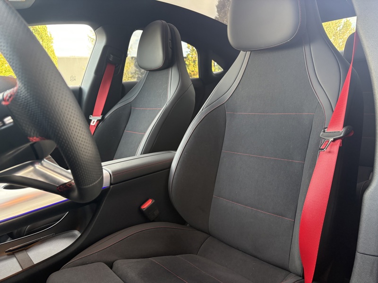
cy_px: 142
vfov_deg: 53.1
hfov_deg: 67.3
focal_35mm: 26
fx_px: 284
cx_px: 189
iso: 160
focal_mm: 5.96
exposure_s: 1/60
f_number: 1.6
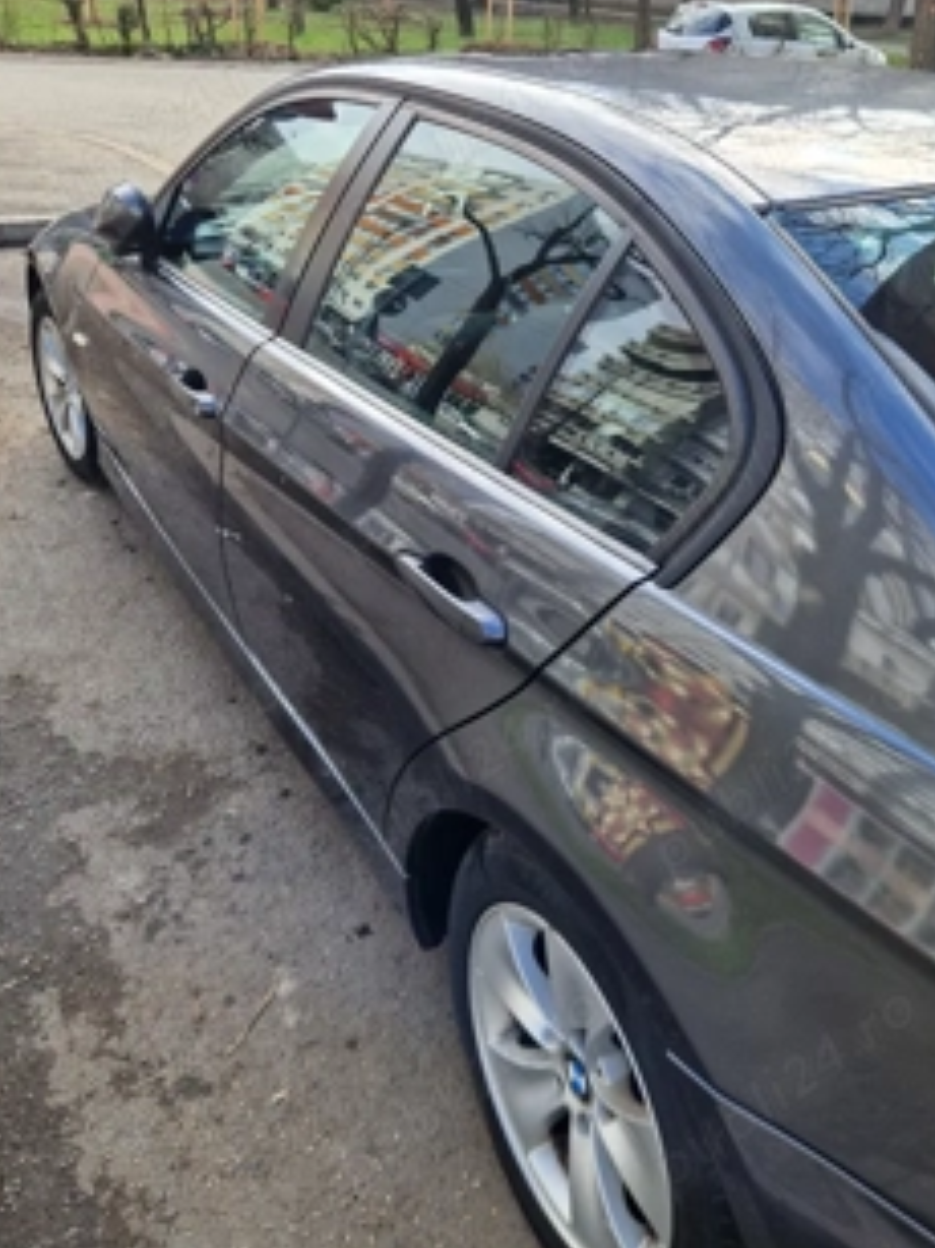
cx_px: 549
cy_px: 504
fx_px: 1081
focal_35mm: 30
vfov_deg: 59.5
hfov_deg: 46.6
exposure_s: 1/270
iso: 50
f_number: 1.8
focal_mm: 5.4
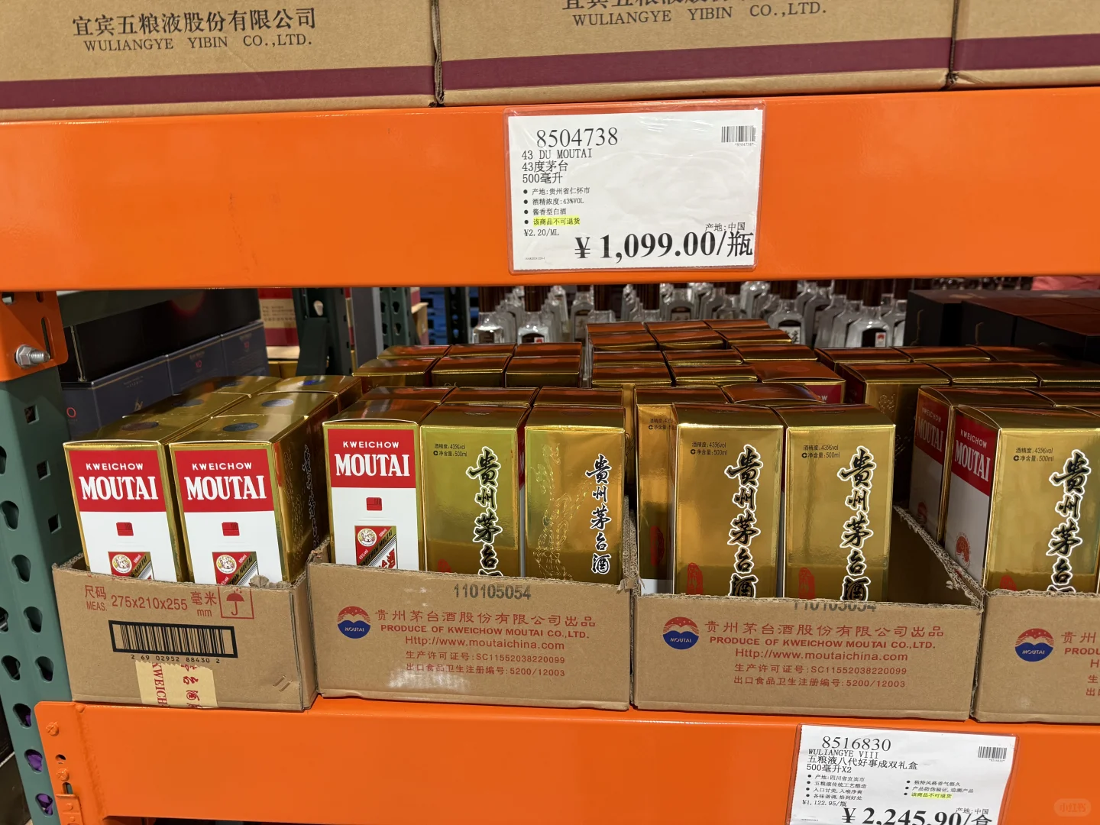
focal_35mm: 24
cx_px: 550
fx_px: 763
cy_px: 412
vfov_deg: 56.8
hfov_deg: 71.6
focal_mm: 6.76
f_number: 1.78
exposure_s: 1/50
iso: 160
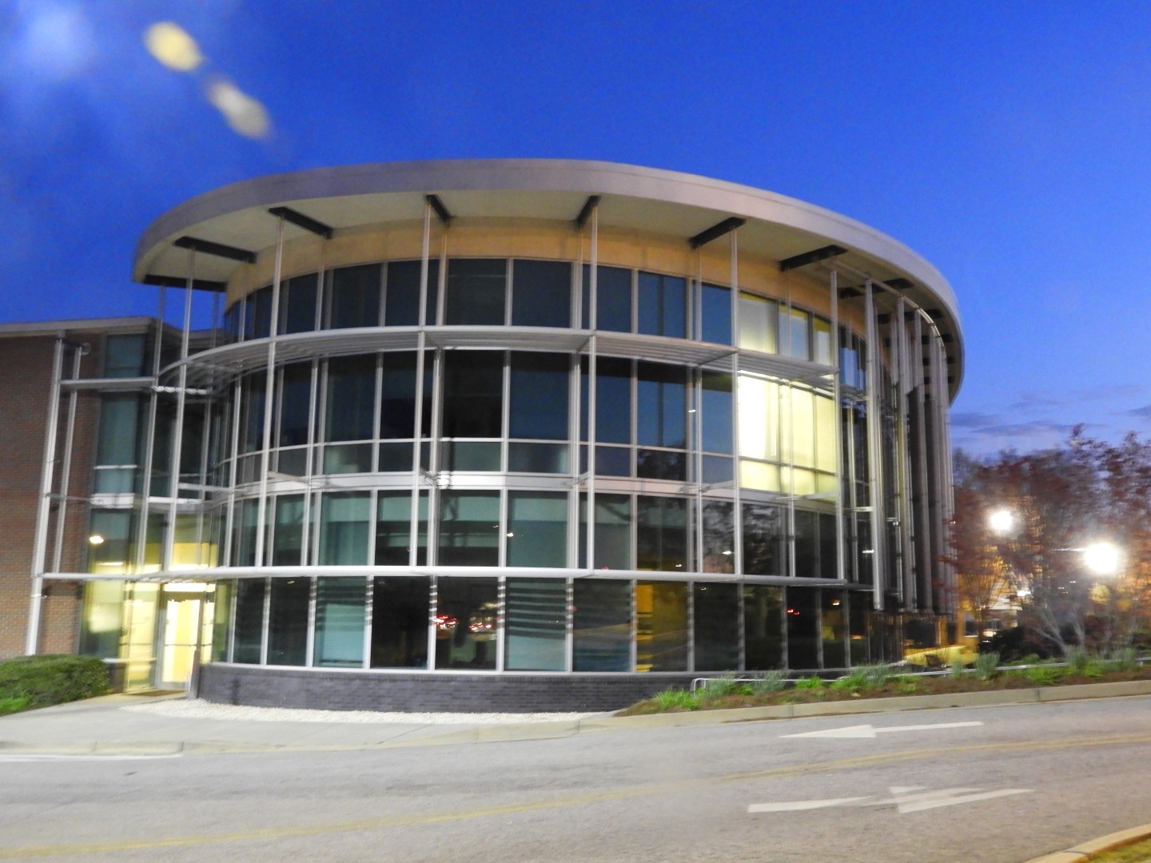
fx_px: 1097
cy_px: 432
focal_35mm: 33
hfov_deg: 55.4
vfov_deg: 42.9
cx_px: 576
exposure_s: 1/3
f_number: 3.6
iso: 800
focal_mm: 5.9
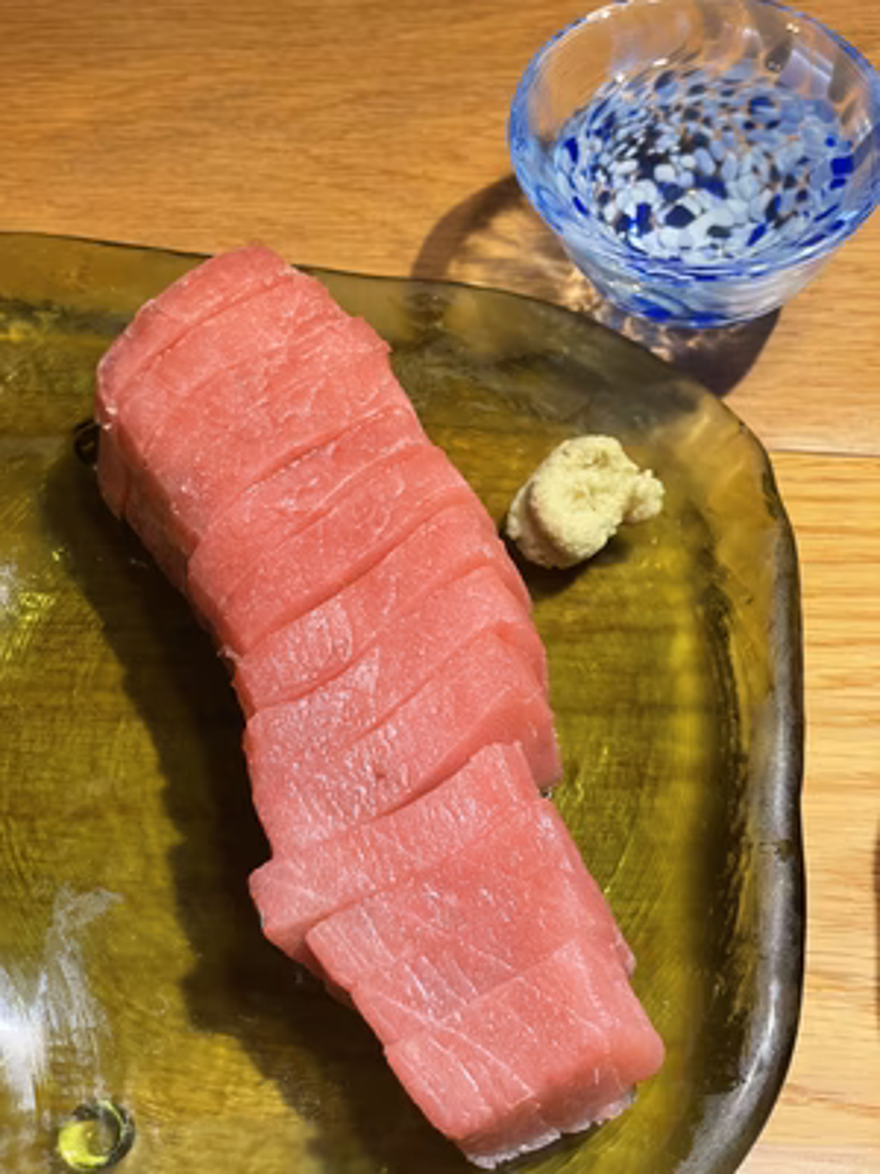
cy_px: 587
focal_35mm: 52
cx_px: 440
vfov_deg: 36.8
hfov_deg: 28.0
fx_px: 1763
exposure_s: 1/50
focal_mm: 6
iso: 160
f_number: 2
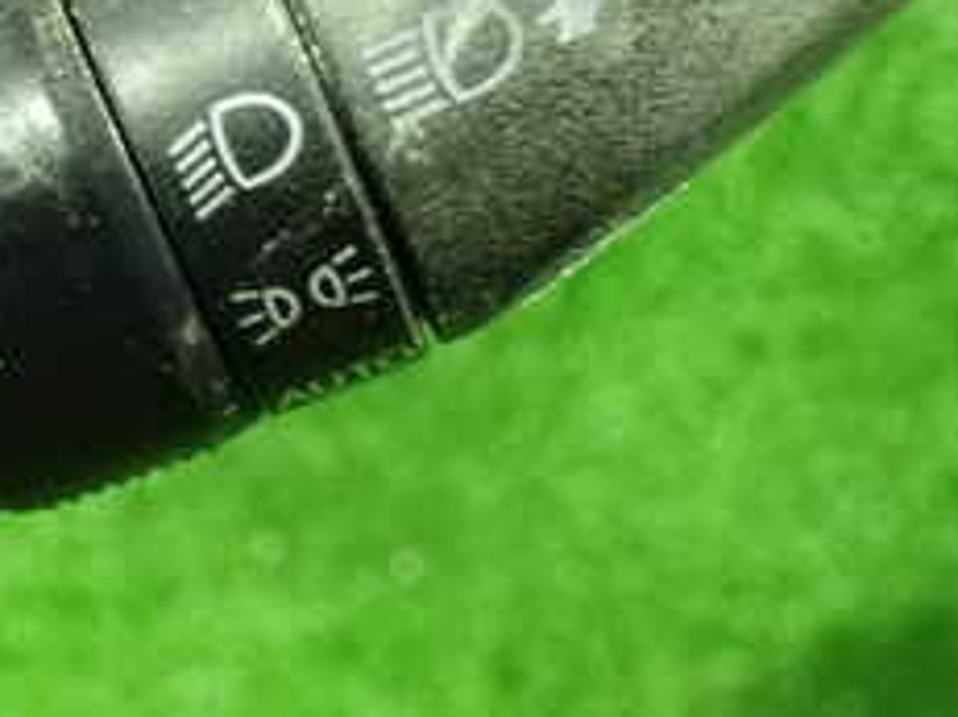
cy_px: 348
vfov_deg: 18.9
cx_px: 75
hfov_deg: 24.2
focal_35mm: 78
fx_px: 2158
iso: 1600
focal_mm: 5.4
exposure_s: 1/30
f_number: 2.3
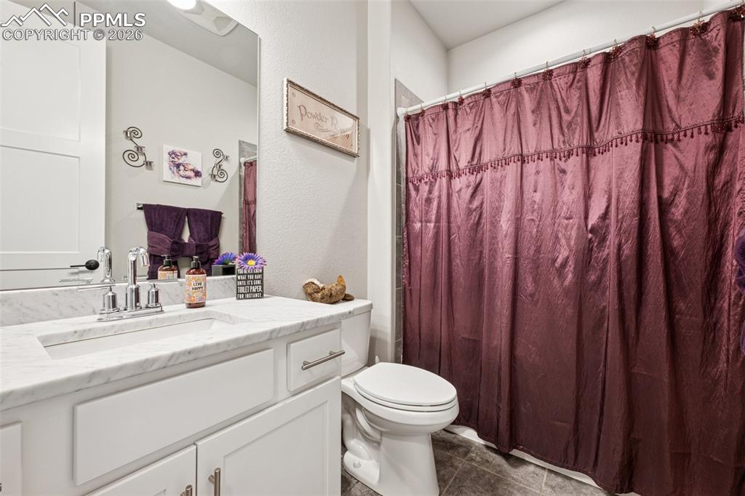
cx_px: 372
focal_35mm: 15
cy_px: 248
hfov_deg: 100.4
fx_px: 310
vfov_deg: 77.3
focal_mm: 15
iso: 800
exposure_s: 1/3.33
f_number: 11
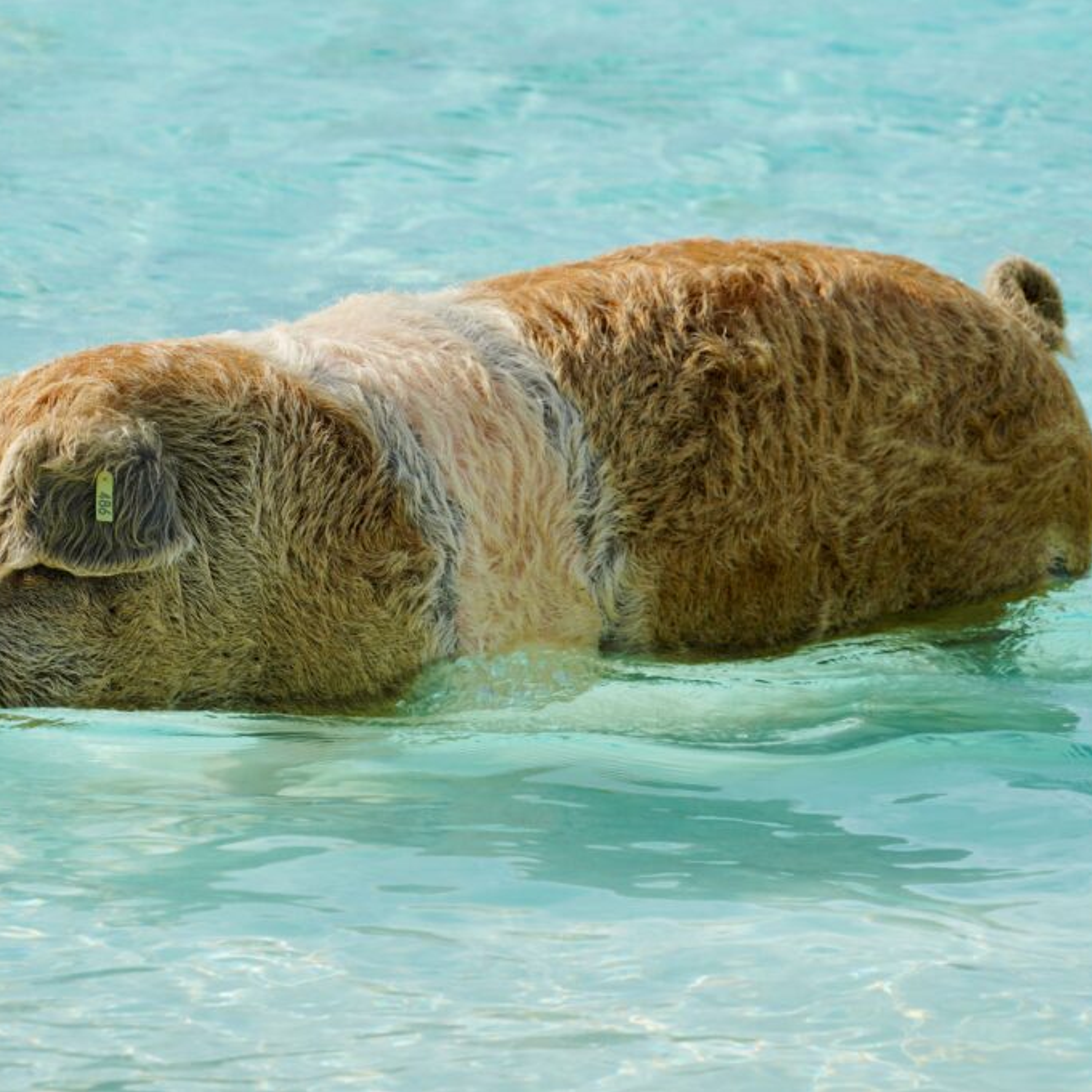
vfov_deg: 8.1
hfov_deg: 8.1
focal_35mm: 216
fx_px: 7709
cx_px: 473
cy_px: 546
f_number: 8
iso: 100
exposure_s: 1/320
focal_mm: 169
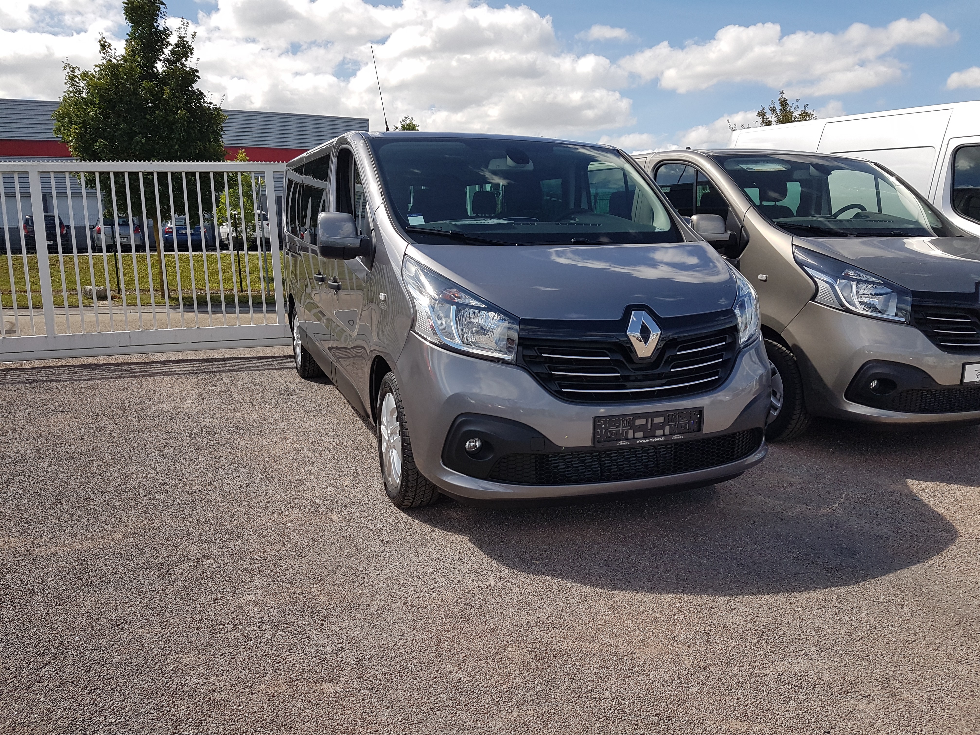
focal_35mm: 26
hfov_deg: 67.3
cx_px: 490
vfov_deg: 53.1
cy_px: 368
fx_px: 736
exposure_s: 1/1992
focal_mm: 4.2
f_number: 1.7
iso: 40
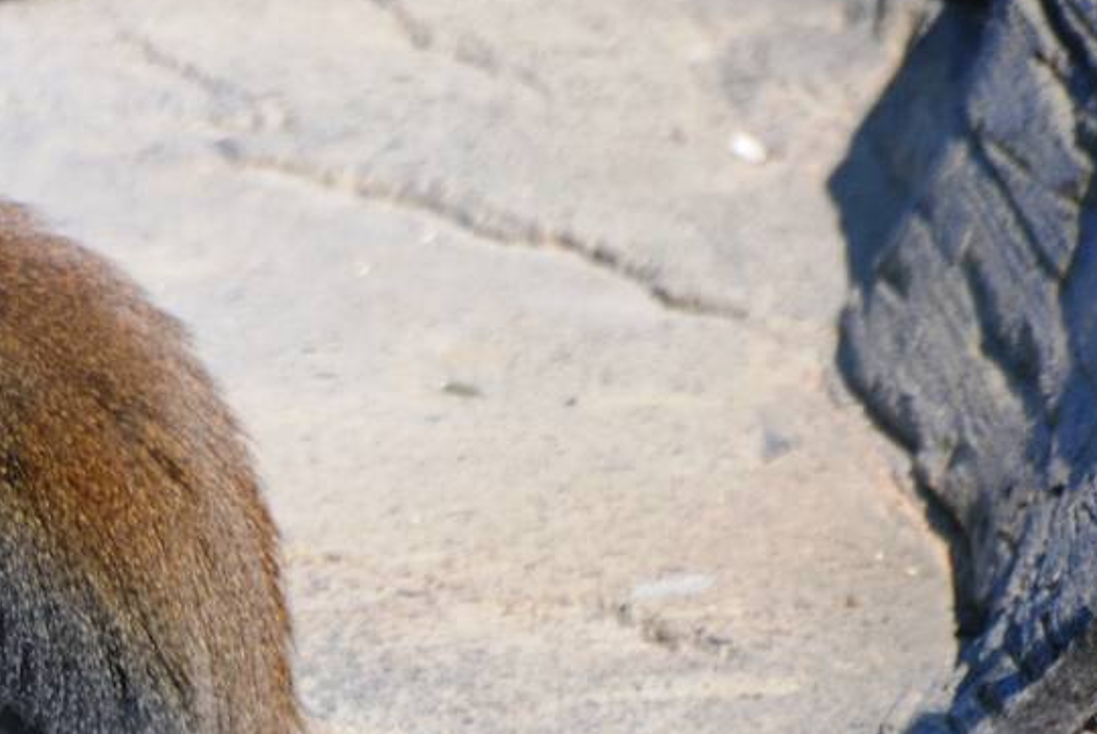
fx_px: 40682
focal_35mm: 1334
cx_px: -47
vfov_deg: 1.0
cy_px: 700
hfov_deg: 1.5
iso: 250
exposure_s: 1/500
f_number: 5.6
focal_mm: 300
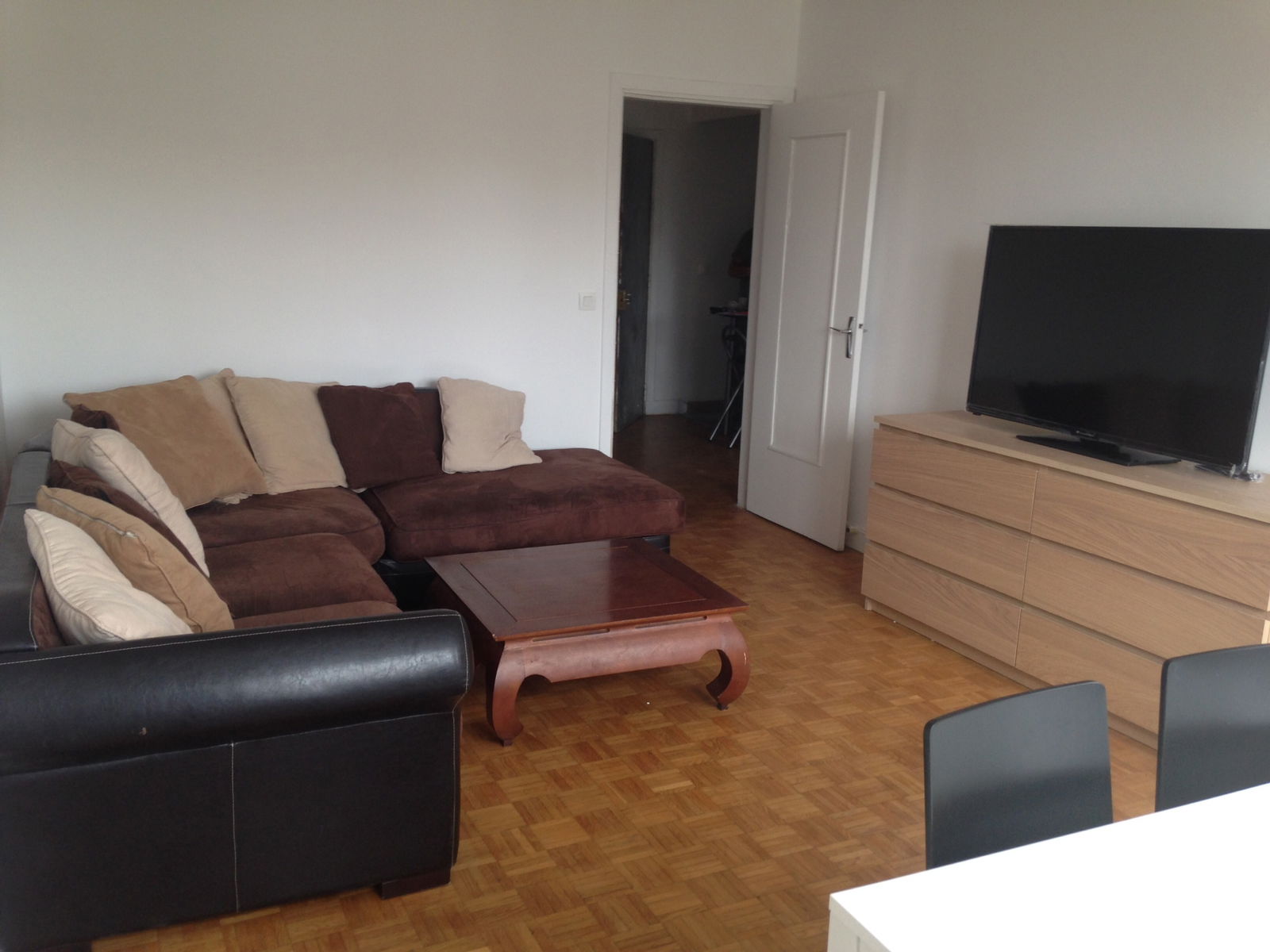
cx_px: 635
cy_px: 476
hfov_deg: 55.4
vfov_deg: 42.9
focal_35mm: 33
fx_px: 1211
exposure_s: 1/25
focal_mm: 4.12
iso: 50
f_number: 2.4
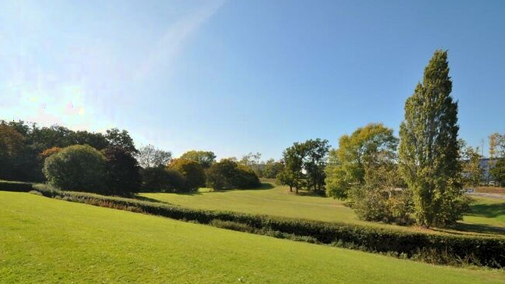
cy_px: 177
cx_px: 235
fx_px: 228
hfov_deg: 95.7
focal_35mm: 17
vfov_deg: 63.1
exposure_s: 1/320
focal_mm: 10
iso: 200
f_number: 9
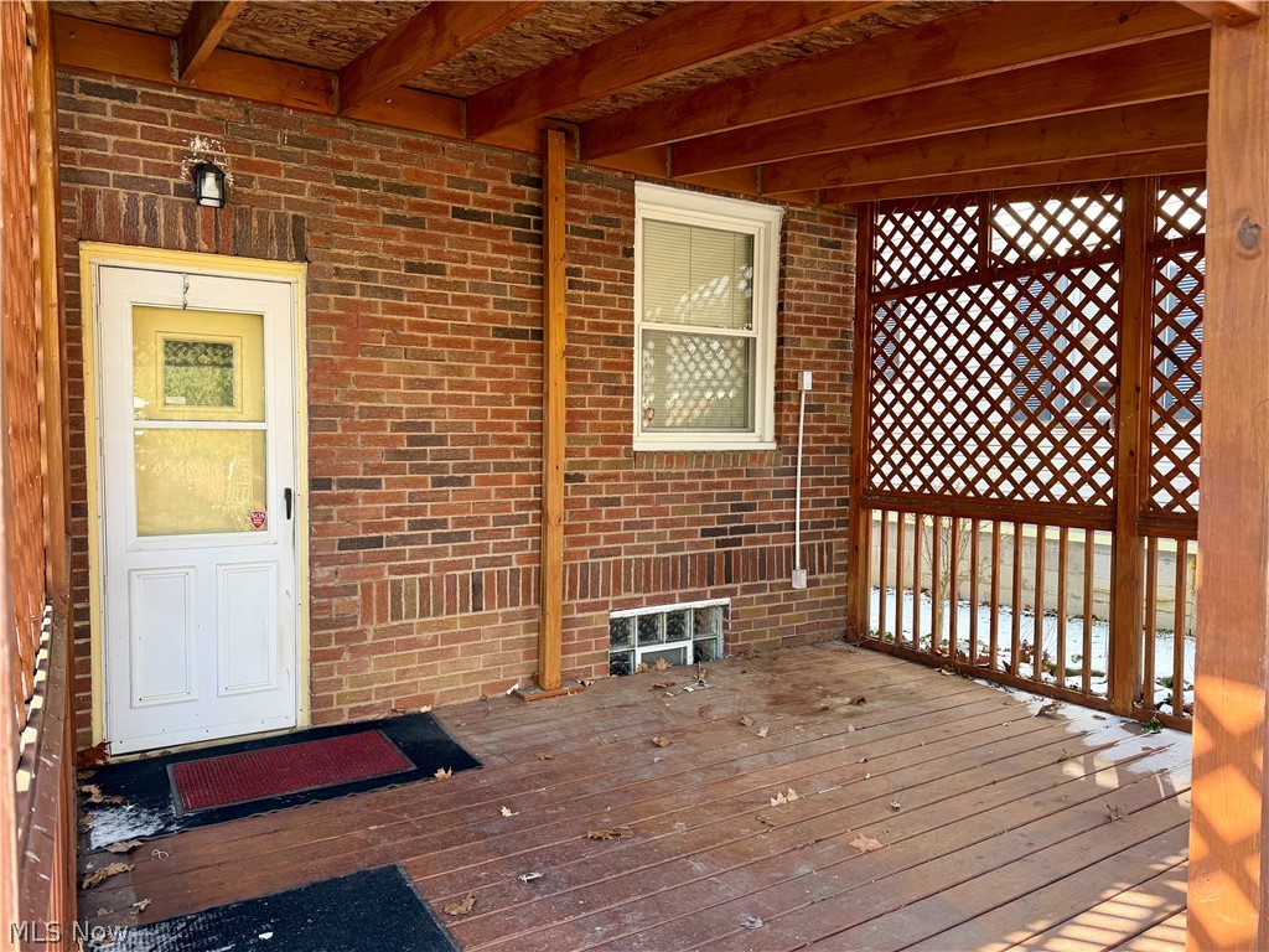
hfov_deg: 71.6
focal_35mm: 24
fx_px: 880
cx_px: 634
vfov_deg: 56.8
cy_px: 476
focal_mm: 6.76
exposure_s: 1/208
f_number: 1.78
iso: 80
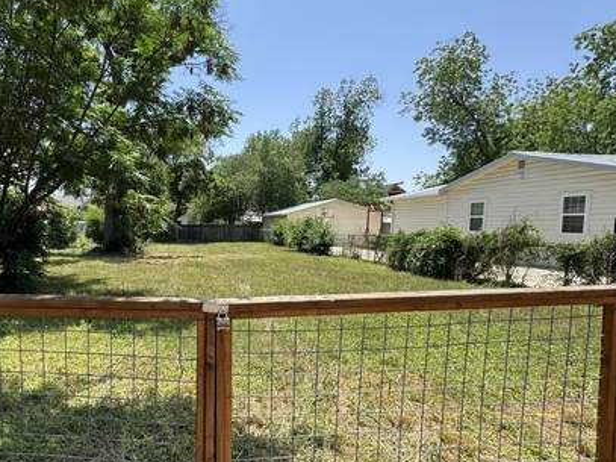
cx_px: 194
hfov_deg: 73.5
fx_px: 391
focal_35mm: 22
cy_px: 251
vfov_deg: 61.0
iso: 40
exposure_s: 1/956
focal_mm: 2.22
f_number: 2.2
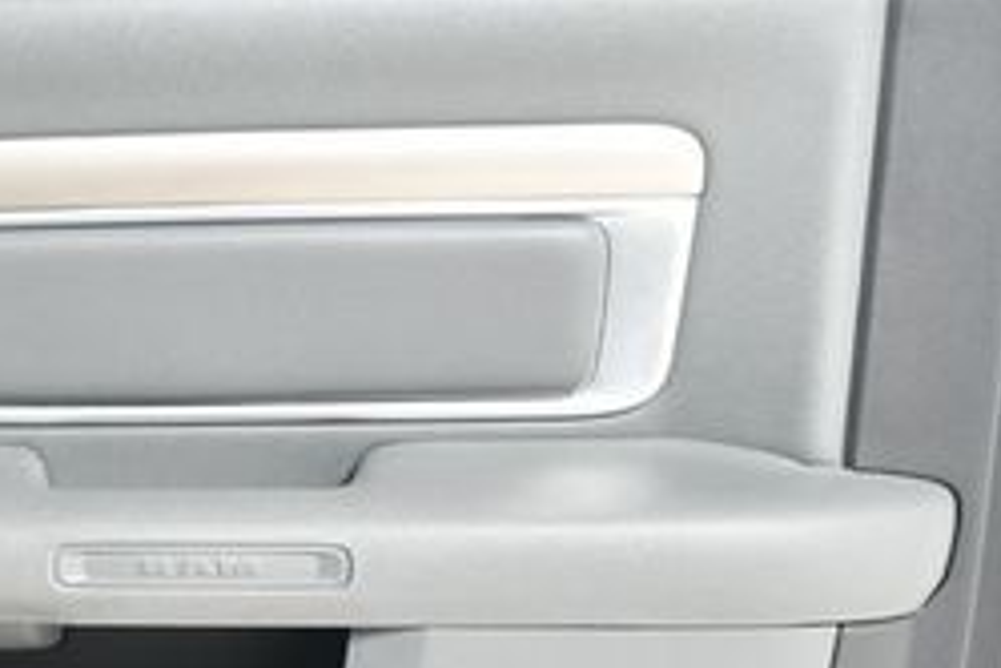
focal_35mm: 77
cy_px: 724
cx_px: 48
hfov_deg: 25.3
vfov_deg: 17.2
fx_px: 2141
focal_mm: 20
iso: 100
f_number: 3.5
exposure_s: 1/160
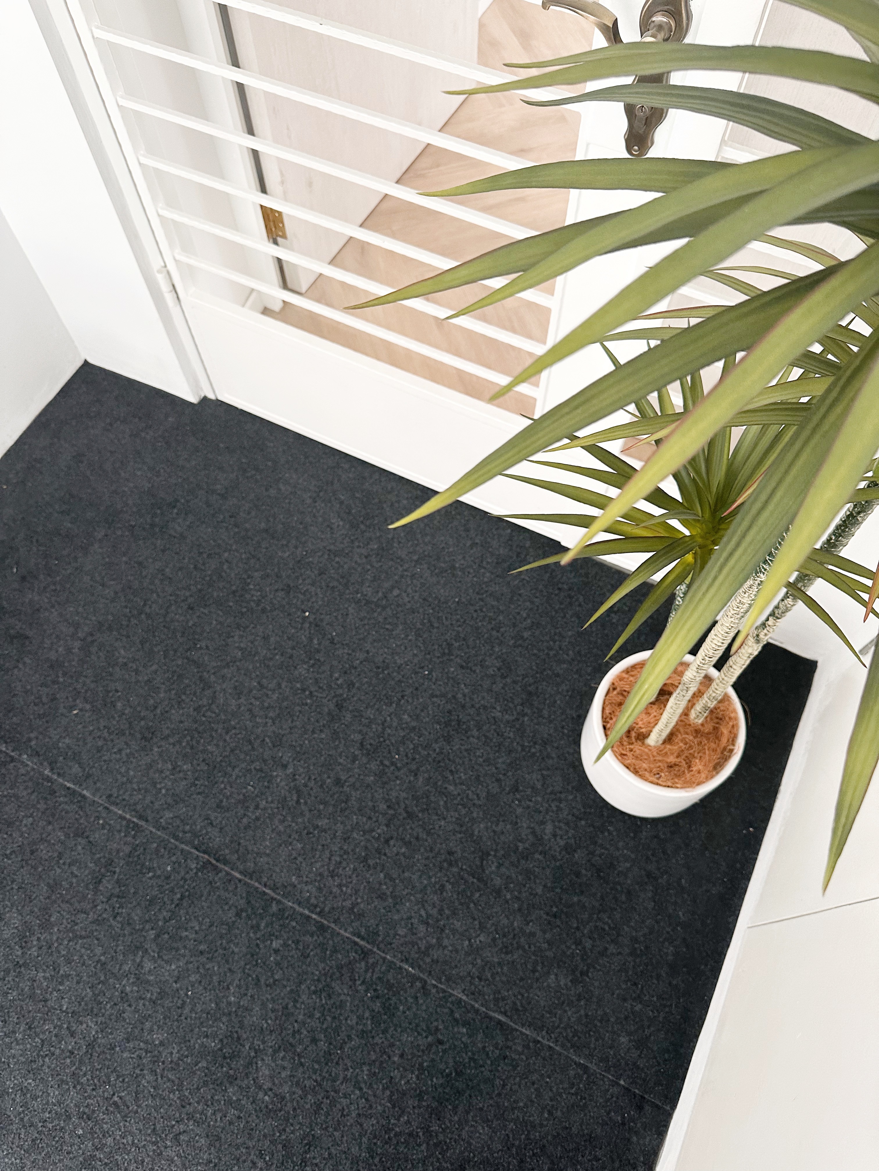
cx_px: 440
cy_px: 586
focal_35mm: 24
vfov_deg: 71.6
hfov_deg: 56.8
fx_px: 813
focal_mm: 6.86
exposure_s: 1/60
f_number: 1.8
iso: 320
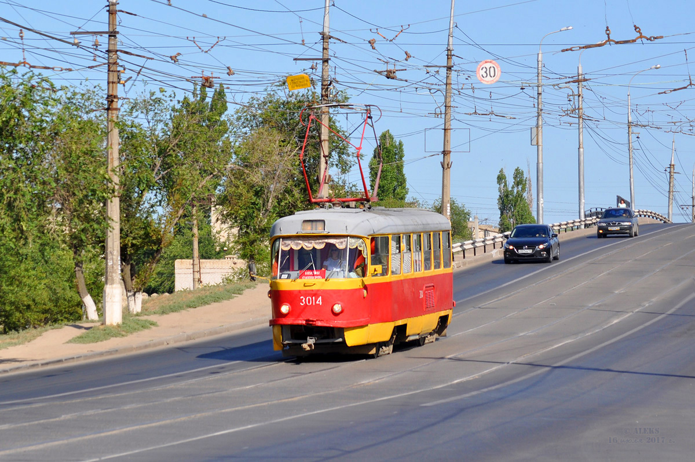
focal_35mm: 123
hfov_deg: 16.7
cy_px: 231
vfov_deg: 11.1
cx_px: 348
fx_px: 2373
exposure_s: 1/500
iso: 200
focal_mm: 82
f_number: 8
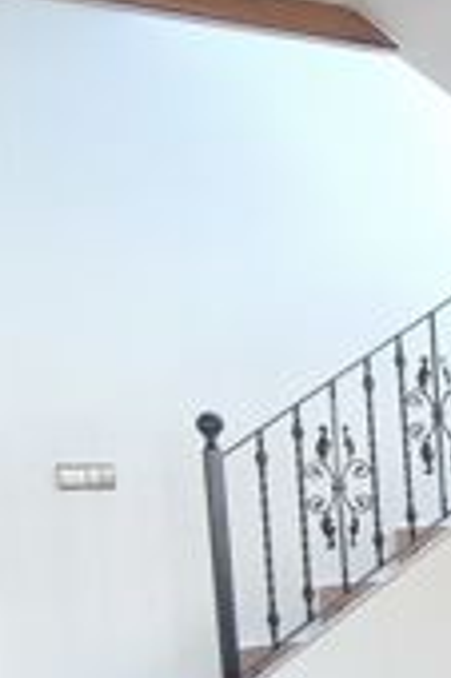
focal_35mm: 69
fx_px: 1299
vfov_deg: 28.5
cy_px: 558
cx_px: 1012
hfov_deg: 14.6
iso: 160
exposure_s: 1/50
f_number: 2.2
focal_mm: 1.91
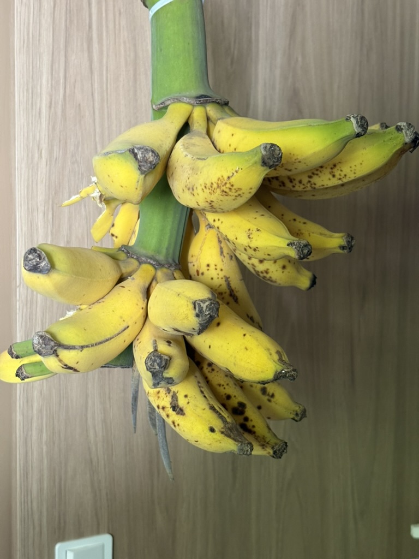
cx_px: 210
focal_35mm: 52
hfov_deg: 28.0
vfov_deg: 36.8
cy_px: 280
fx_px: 839
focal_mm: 5.96
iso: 160
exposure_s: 1/40
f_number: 1.6
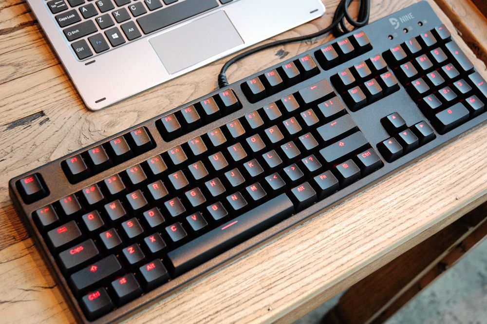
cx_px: 244
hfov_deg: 33.4
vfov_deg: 22.6
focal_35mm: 60
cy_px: 162
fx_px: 811
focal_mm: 40
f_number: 4.5
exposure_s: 1/30
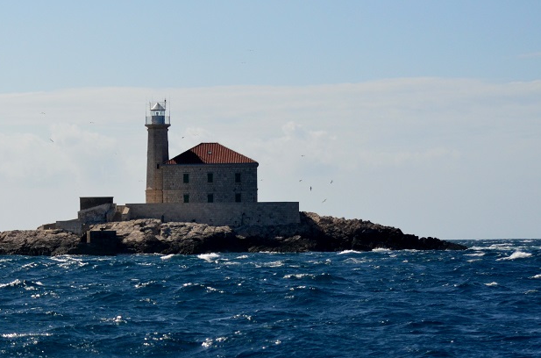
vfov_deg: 8.0
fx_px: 2548
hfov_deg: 12.1
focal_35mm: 170
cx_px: 148
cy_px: 233
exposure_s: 1/8000
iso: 560
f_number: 4.5
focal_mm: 70
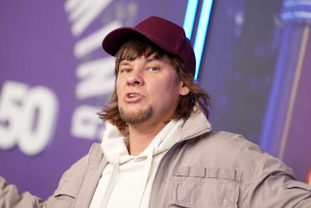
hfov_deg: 15.2
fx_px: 1166
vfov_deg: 10.2
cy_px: 104
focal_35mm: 135
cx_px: 156
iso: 800
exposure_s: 1/800
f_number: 1.8
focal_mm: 135
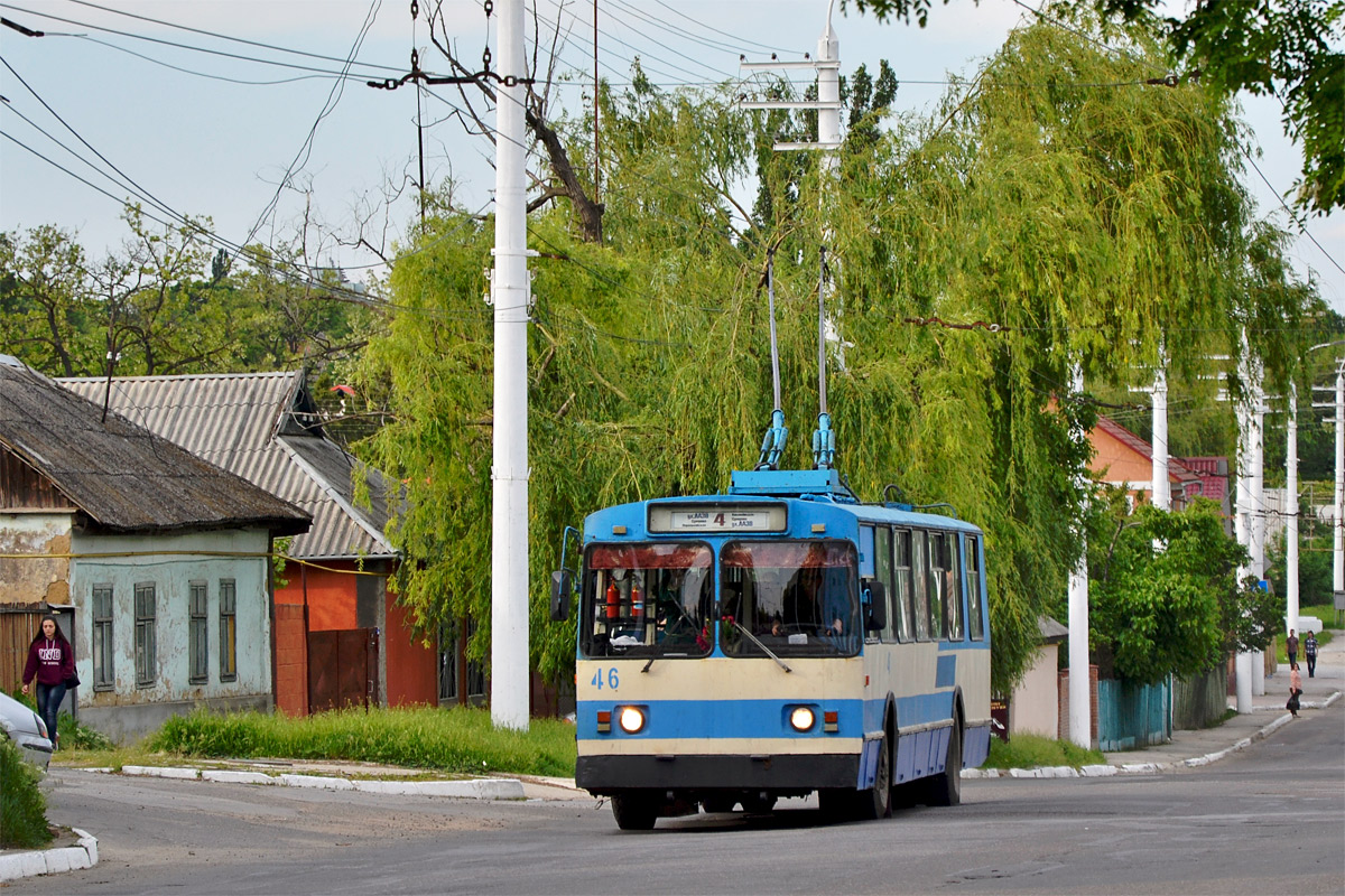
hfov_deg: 13.0
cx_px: 672
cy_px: 448
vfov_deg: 8.7
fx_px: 5884
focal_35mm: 158
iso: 125
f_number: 6.3
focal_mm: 105
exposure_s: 1/200
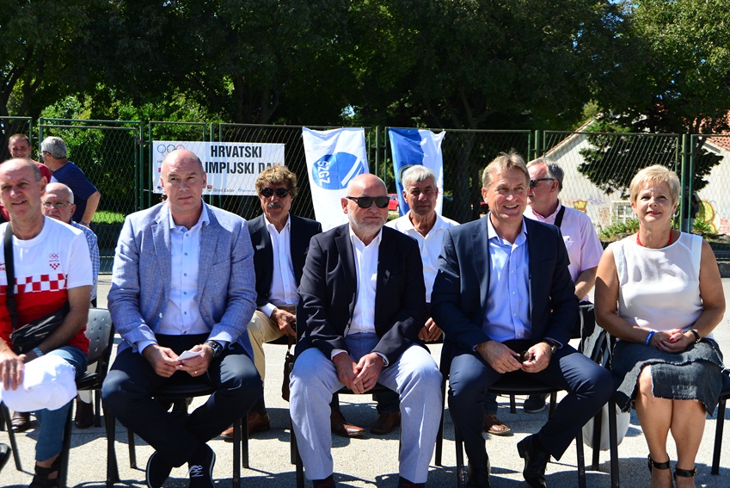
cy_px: 247
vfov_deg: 32.7
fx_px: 832
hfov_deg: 47.4
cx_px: 340
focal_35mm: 41
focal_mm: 34
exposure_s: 1/640
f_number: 6.3
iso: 200
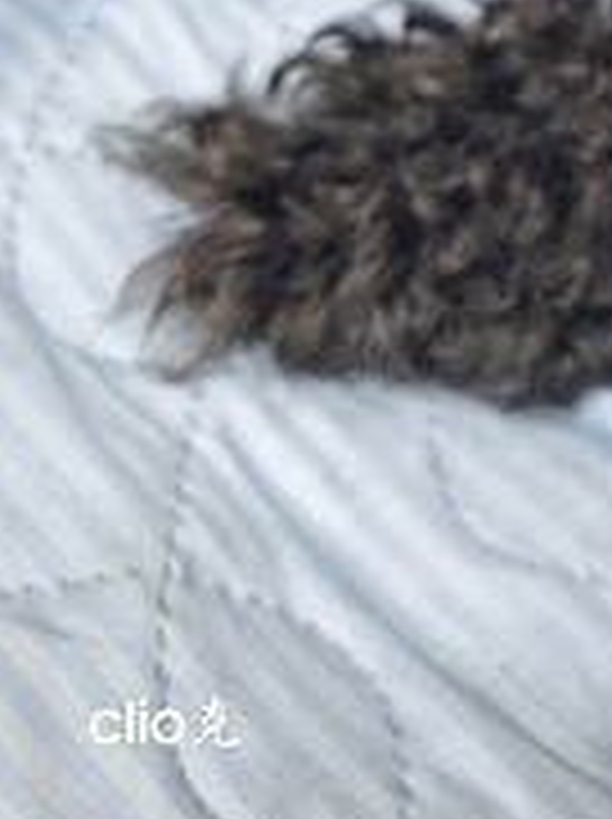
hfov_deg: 17.1
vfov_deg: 21.1
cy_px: -464
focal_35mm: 76
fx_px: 1796
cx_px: 972
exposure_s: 1/24
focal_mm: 5.54
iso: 250
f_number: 1.8
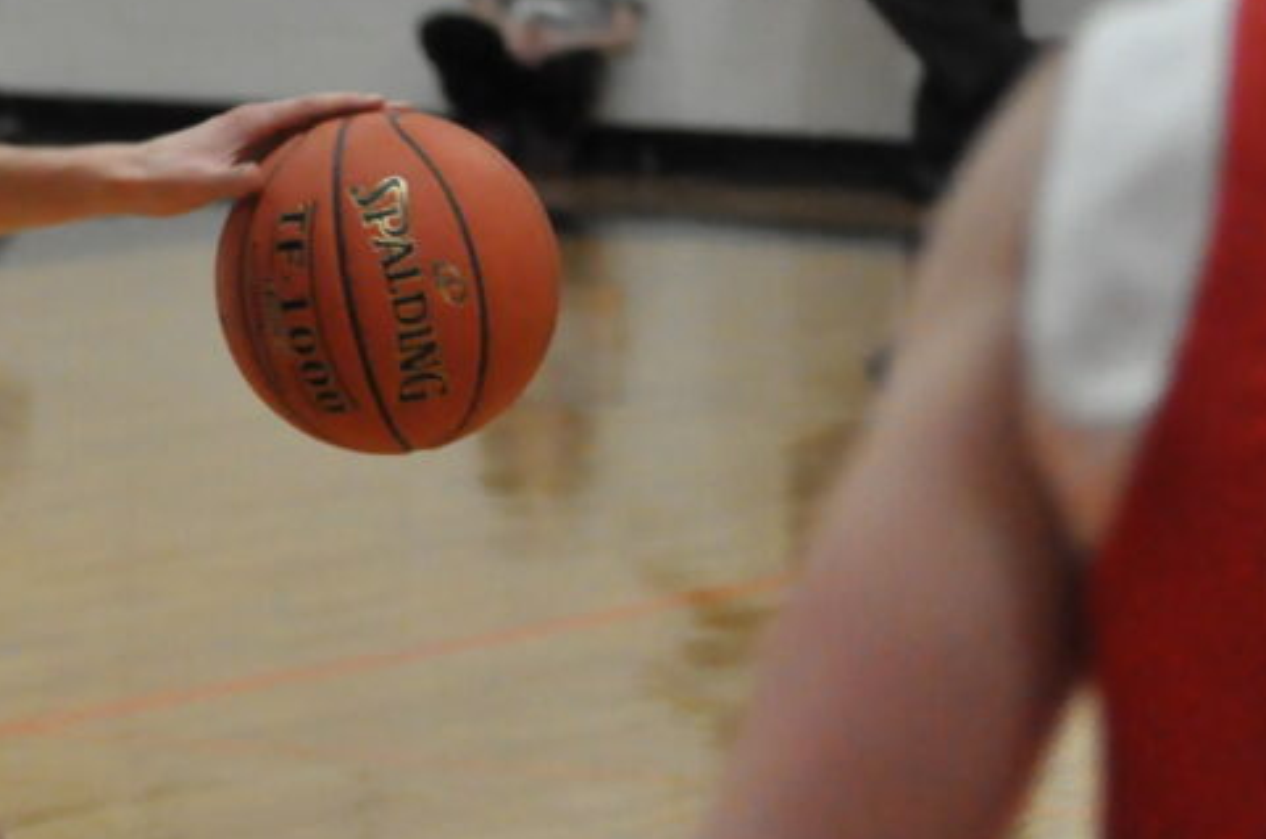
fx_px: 17168
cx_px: -484
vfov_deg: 2.8
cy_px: 103
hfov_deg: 4.2
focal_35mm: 489
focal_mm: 102
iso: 3200
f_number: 4.5
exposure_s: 1/200
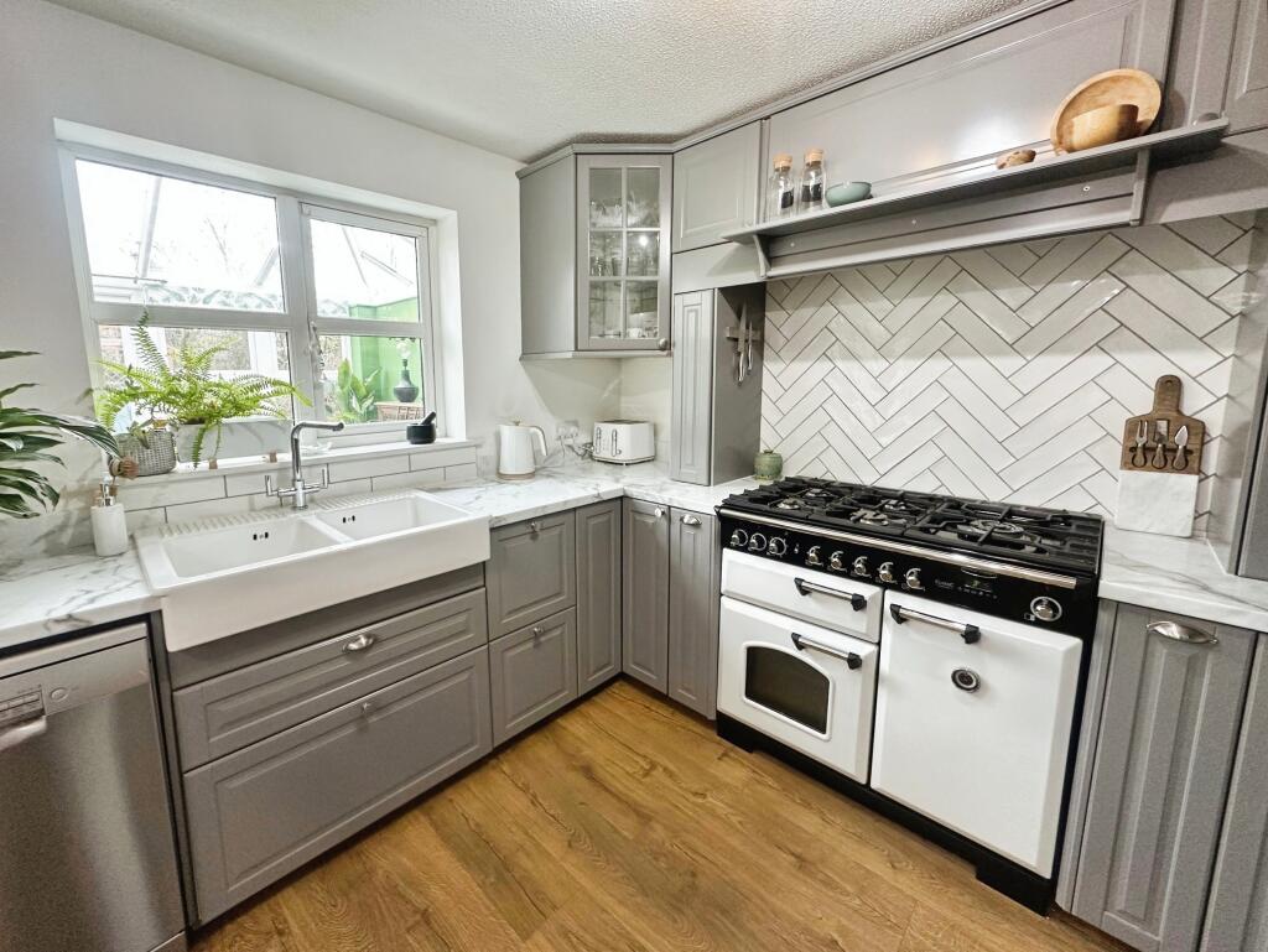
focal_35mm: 14
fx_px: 513
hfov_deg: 102.0
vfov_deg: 85.7
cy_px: 476
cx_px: 634
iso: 250
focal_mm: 2.22
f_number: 2.2
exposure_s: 1/100
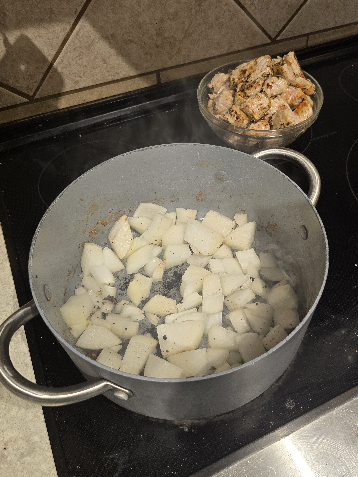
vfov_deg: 63.4
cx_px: 211
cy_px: 249
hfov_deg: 49.5
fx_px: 386
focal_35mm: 28
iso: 200
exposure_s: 1/120
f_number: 1.7
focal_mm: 6.3
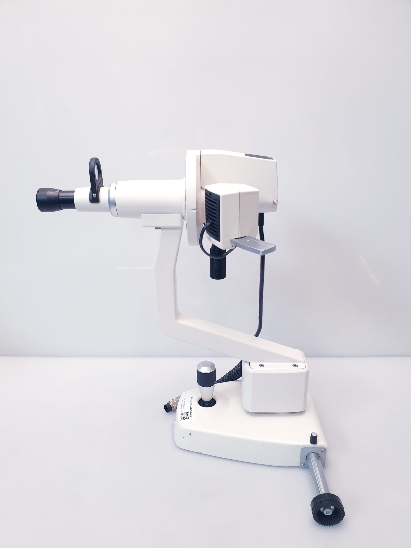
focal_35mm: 26
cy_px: 274
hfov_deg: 53.1
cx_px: 206
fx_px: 412
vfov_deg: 67.3
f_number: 2.4
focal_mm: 4.3
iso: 200
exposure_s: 1/50
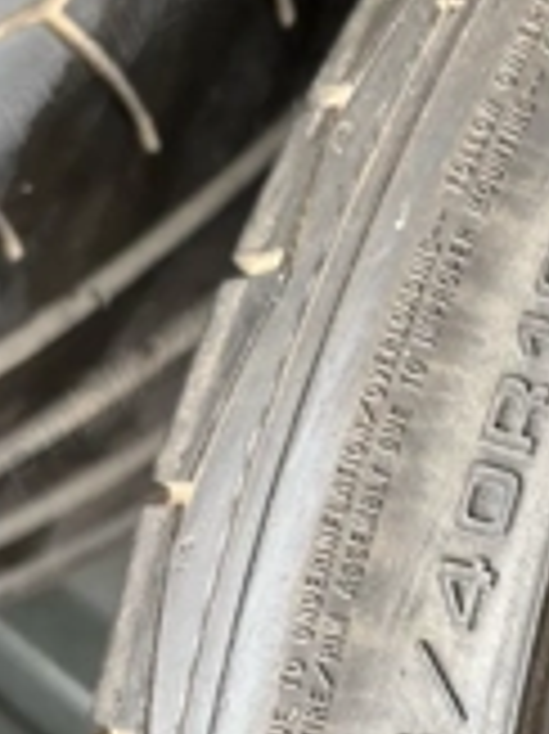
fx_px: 1355
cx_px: 580
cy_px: 428
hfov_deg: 21.9
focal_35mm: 64
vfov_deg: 30.2
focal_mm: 5.96
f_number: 1.6
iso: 250
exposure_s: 1/60
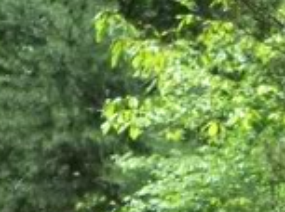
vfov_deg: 7.4
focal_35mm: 194
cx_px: 210
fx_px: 1593
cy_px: 378
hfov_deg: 10.2
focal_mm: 7.8
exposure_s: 1/500
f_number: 2.8
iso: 64
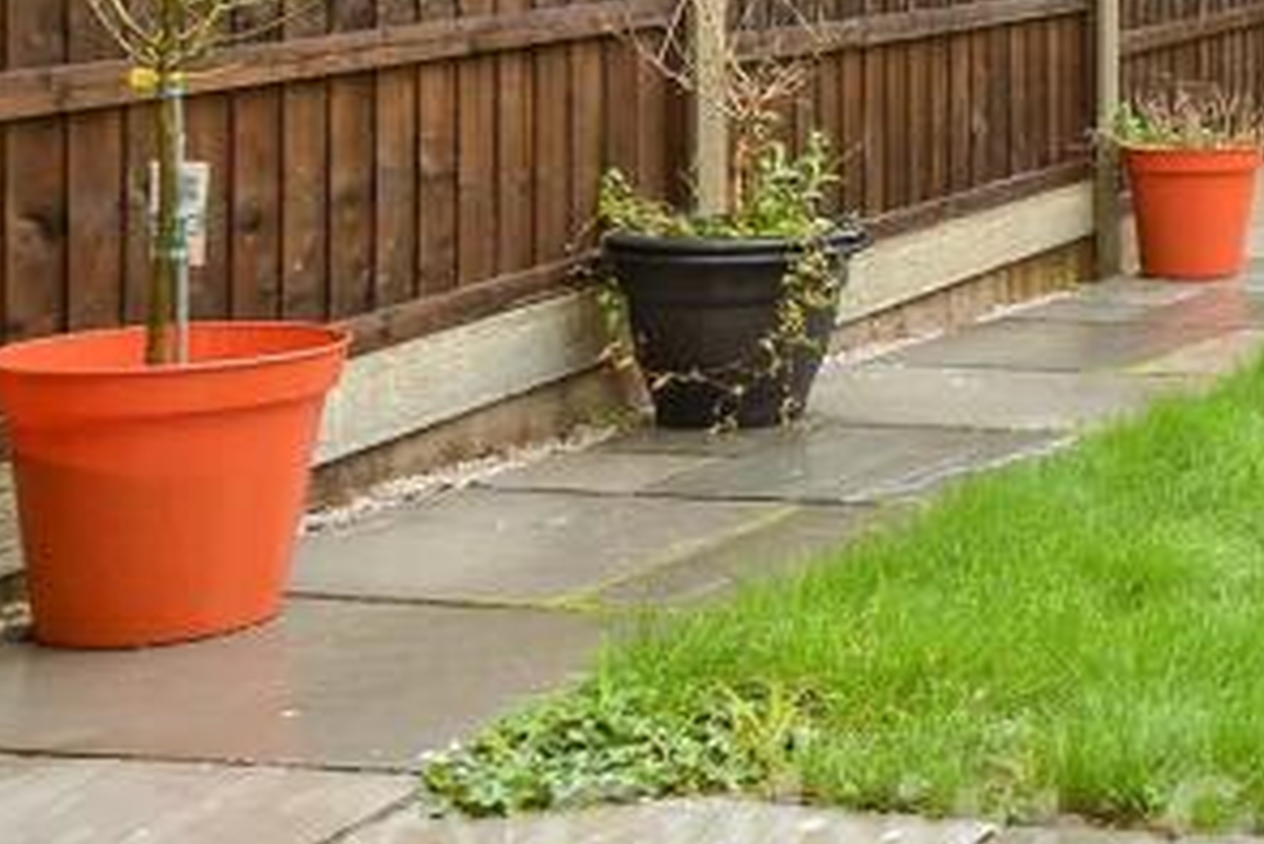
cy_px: -152
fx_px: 2318
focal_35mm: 66
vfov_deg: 19.5
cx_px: 1765
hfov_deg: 25.1
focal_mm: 13
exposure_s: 1/15
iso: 160
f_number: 8
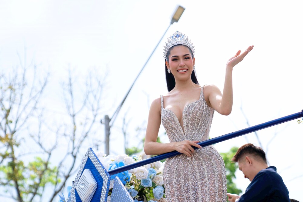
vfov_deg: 13.0
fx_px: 884
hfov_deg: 19.5
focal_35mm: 105
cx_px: 152
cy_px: 101
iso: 100
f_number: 2.8
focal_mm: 70
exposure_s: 1/1600
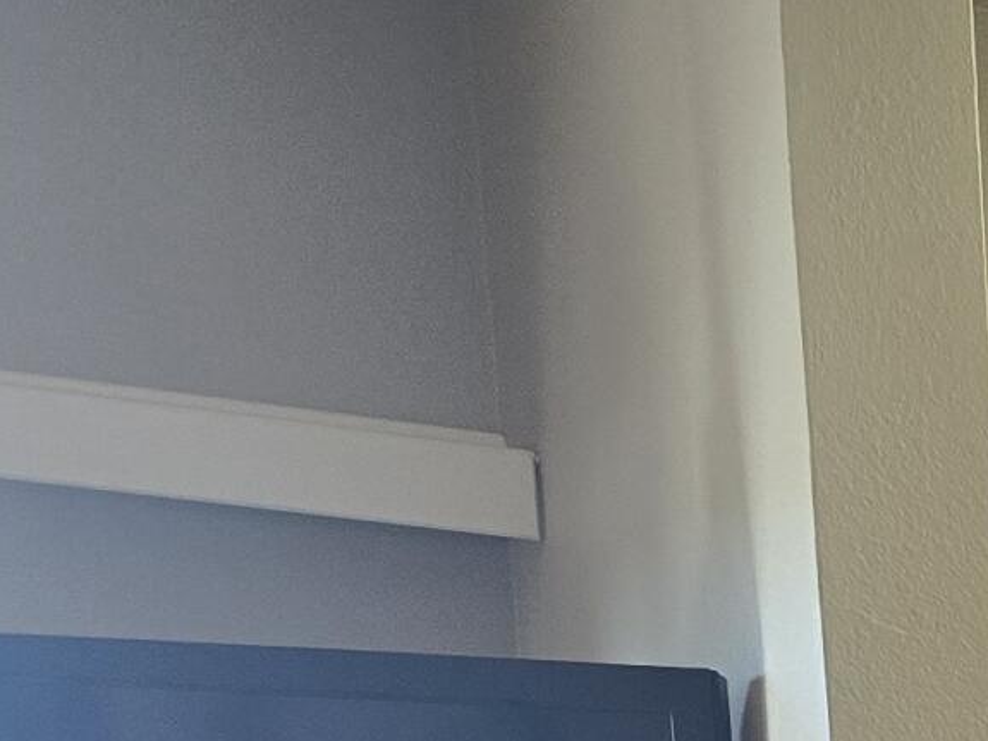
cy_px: 1893
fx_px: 3424
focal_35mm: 120
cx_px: 2287
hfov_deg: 13.0
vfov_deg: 10.3
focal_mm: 6.3
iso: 100
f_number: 1.7
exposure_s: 1/120
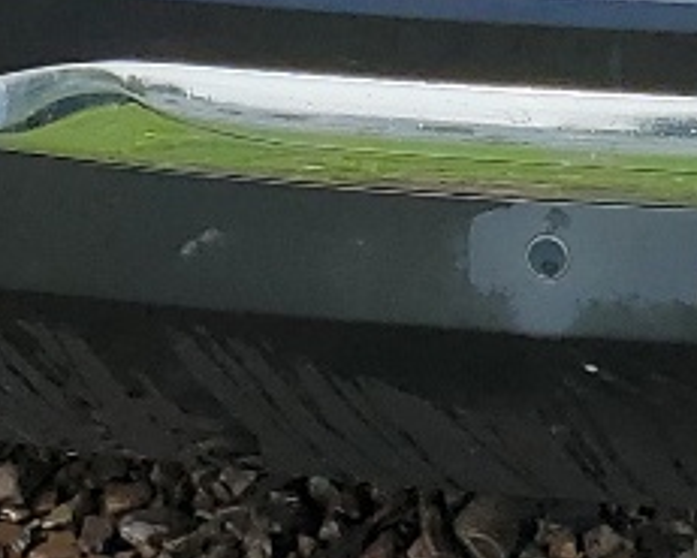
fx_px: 3632
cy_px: -823
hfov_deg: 10.2
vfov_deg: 8.1
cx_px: 1346
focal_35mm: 176
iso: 50
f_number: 1.5
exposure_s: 1/2500
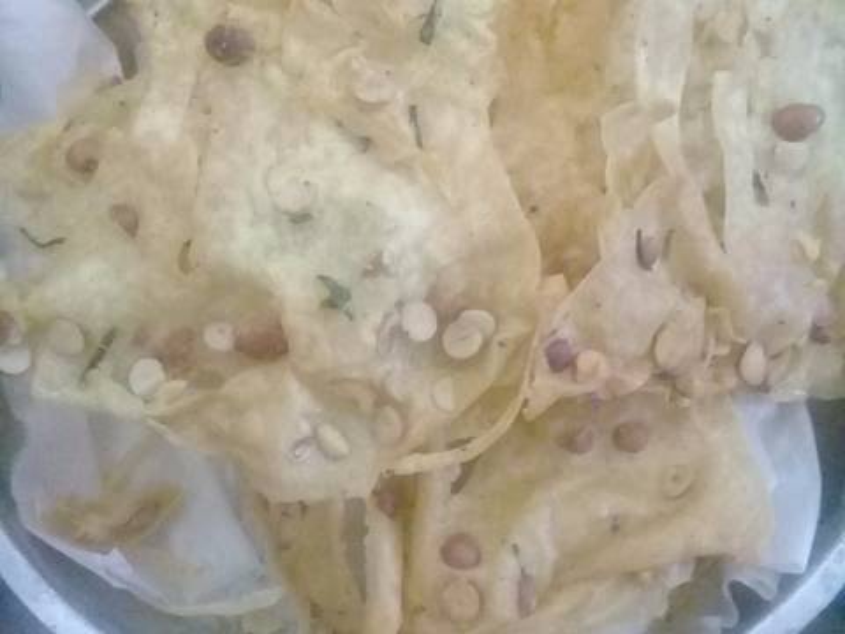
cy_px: 317
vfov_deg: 45.4
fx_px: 757
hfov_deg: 58.4
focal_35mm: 31
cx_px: 422
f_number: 2.2
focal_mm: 3.3
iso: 1250
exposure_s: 1/17
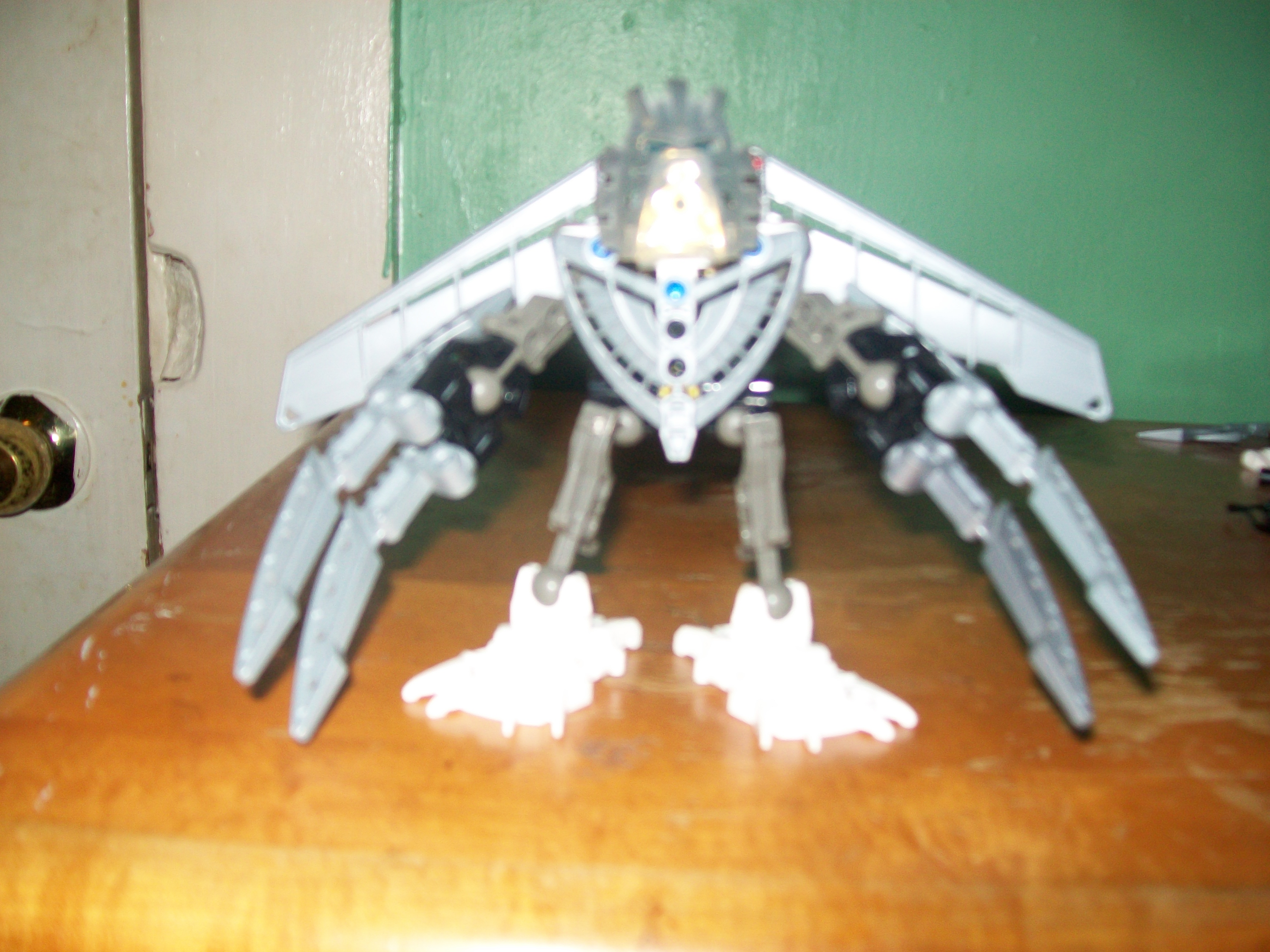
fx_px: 1321
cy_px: 476
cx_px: 635
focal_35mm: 36
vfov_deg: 39.7
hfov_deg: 51.4
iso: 64
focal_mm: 6
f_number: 2.7
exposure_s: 1/60
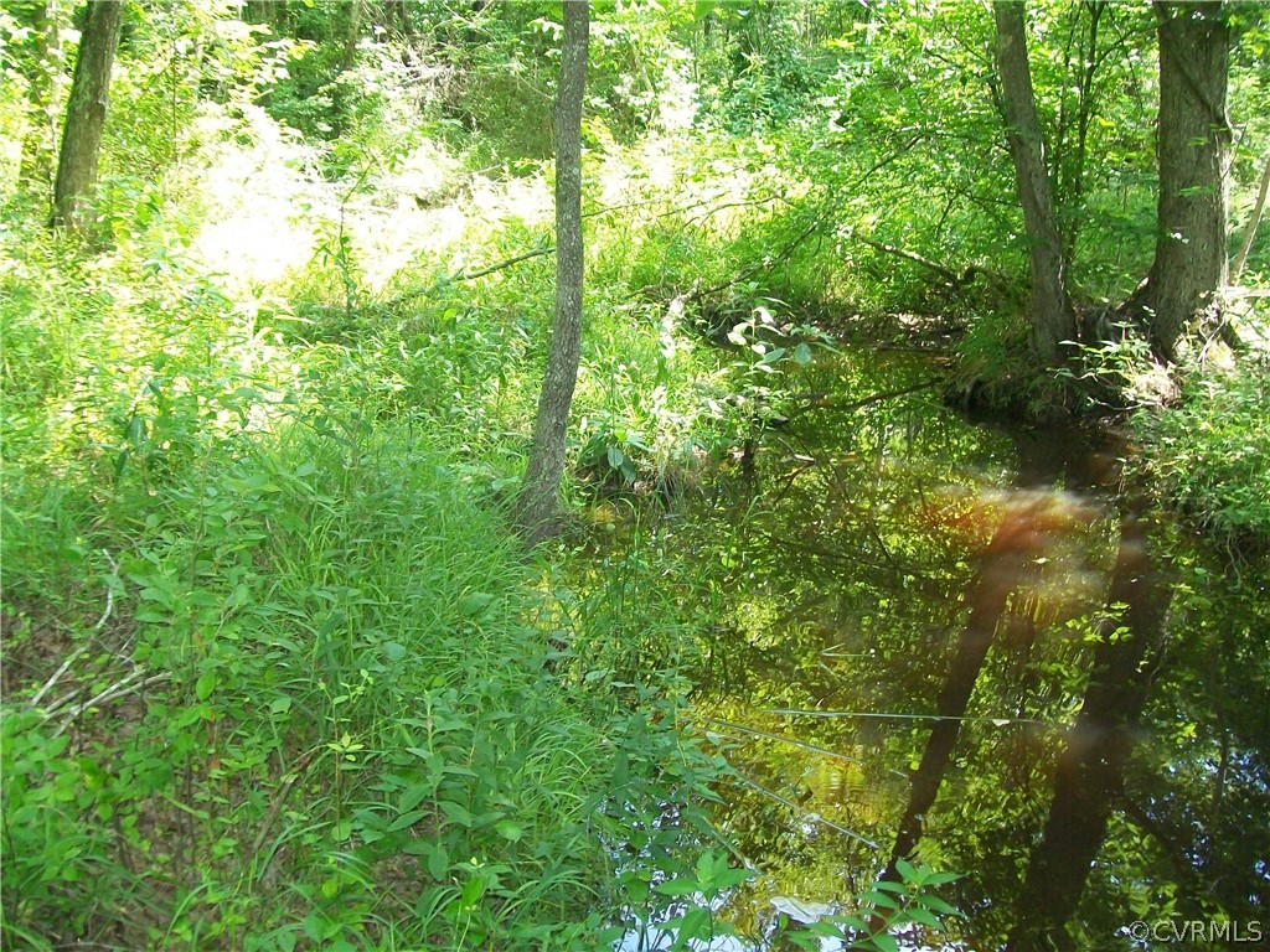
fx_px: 1247
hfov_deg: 54.0
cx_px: 635
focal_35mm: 34
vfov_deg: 41.8
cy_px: 476
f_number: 2.7
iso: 160
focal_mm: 6.1
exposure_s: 1/80
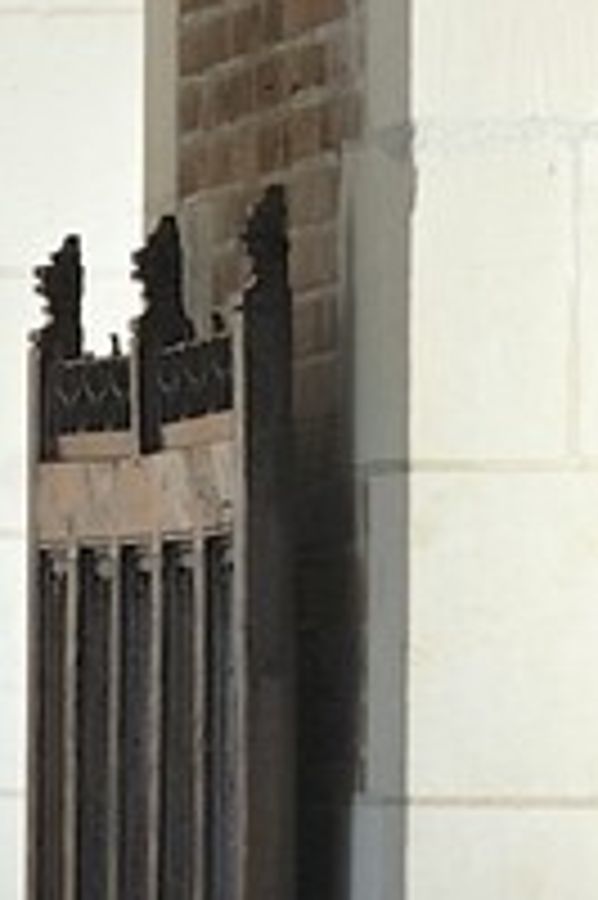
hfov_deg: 2.4
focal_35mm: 559
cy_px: -162
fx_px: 13952
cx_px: -1583
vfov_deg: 3.7
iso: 200
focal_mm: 70
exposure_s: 1/6
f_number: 8
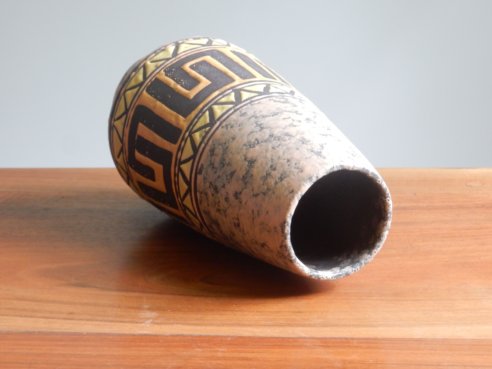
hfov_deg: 19.8
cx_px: 246
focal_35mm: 99
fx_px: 1407
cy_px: 184
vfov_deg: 14.9
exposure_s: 1/10
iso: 400
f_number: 5.3
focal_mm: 17.6
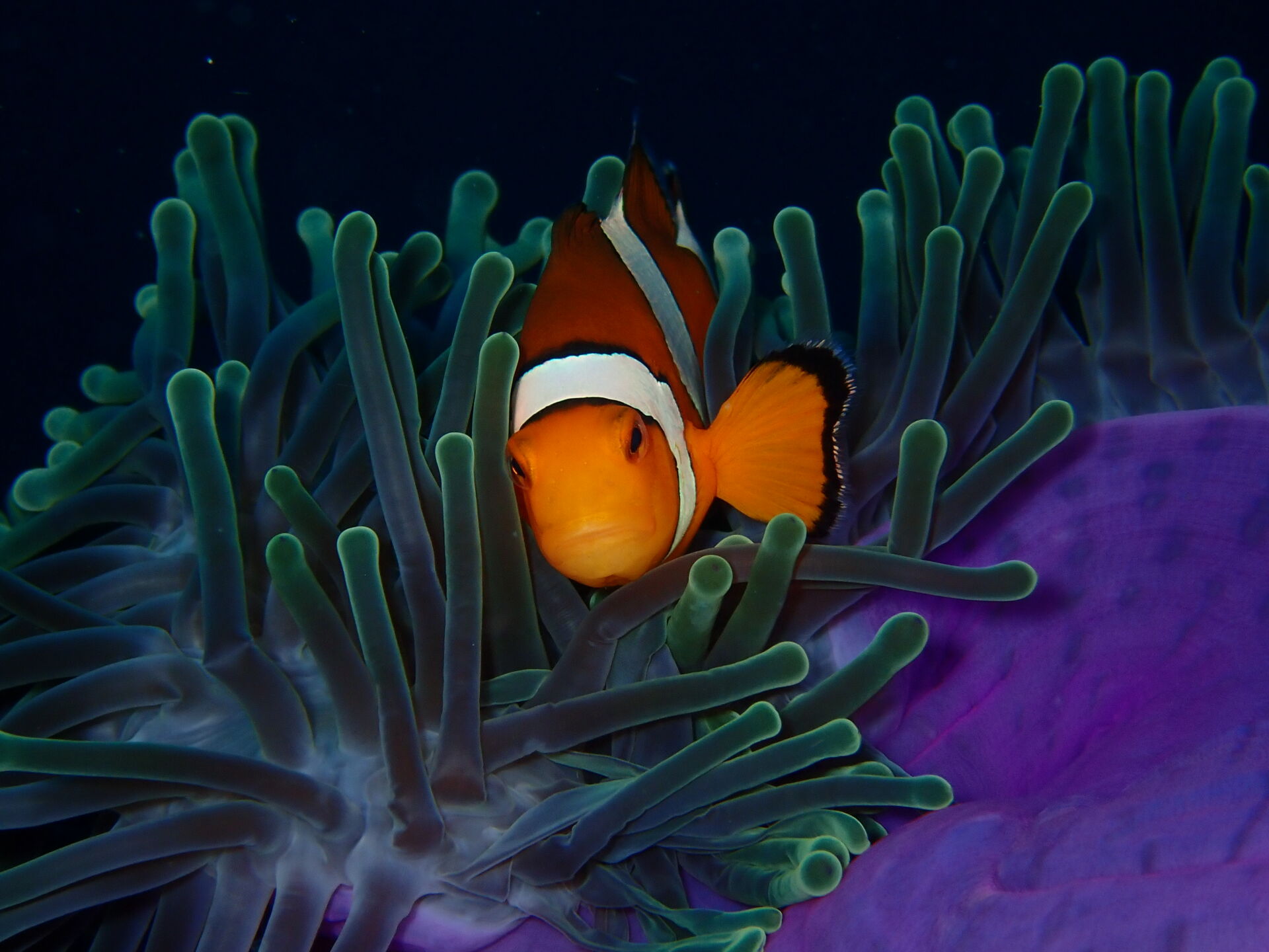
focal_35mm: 100
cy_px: 476
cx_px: 634
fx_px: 3666
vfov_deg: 14.8
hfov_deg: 19.6
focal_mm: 18
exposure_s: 1/200
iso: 200
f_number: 6.3
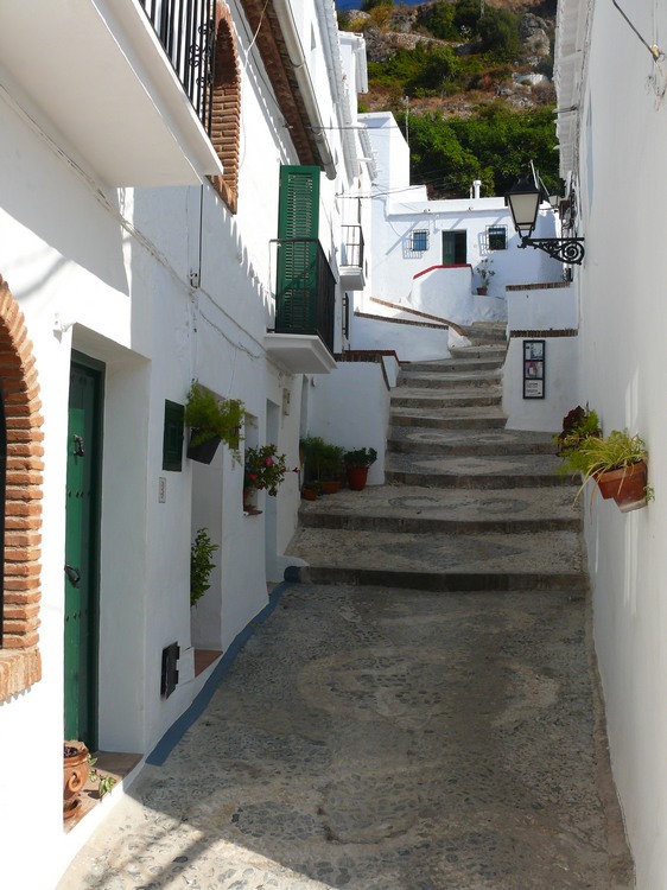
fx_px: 900
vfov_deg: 52.6
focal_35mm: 35
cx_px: 334
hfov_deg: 40.7
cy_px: 445
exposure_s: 1/200
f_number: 5
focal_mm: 7.4
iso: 100
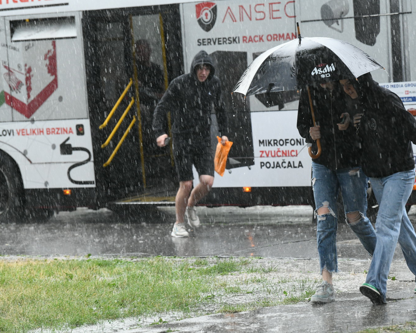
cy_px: 166
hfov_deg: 10.1
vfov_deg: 8.1
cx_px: 247
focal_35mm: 192
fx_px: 2364
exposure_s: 1/250
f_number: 5
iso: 3200
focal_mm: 170
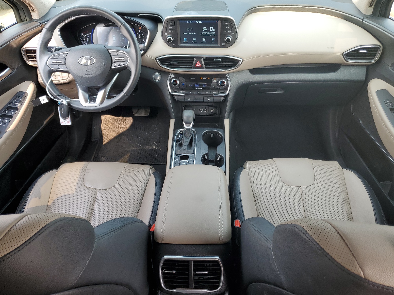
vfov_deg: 53.1
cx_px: 197
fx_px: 296
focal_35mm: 26
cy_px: 148
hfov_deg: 67.3
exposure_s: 1/182
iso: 50
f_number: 1.5
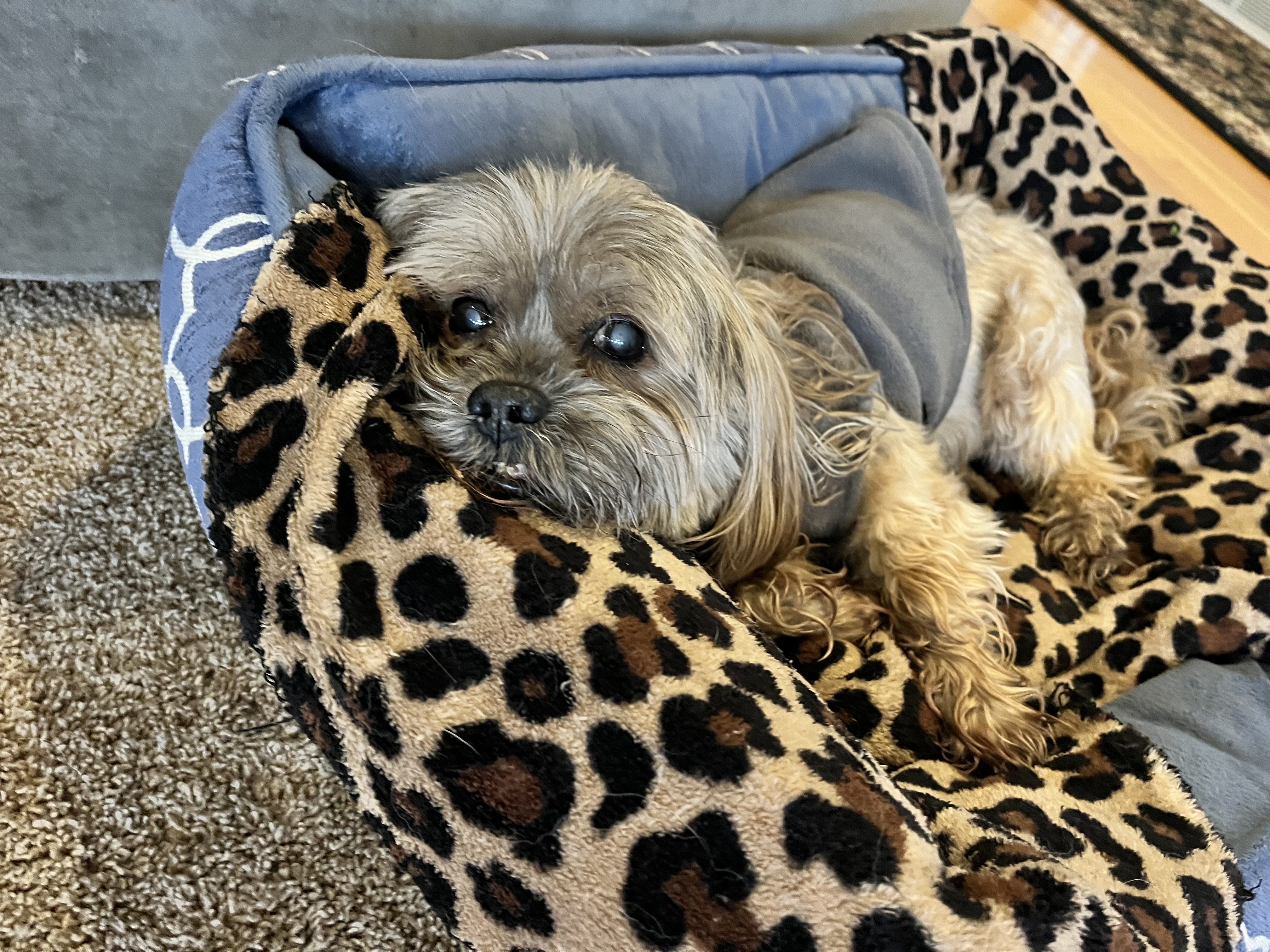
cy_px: 476
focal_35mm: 26
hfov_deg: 67.3
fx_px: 954
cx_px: 635
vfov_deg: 53.1
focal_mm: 5.1
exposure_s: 1/30
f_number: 1.6
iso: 640
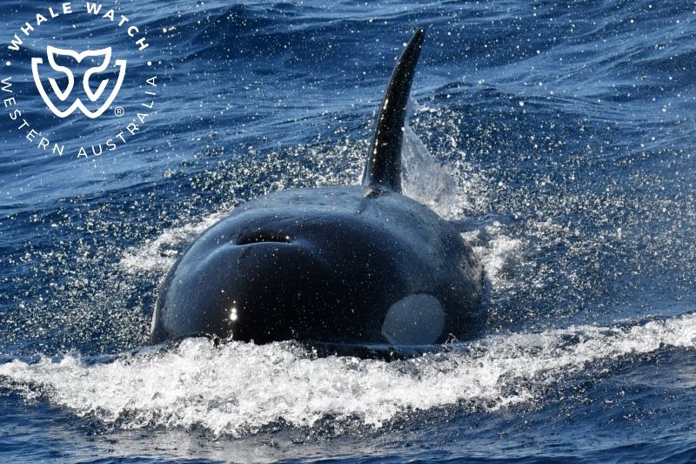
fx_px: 4349
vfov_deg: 6.1
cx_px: 348
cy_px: 232
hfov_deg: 9.2
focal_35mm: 225
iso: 400
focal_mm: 150
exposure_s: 1/2000
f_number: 8
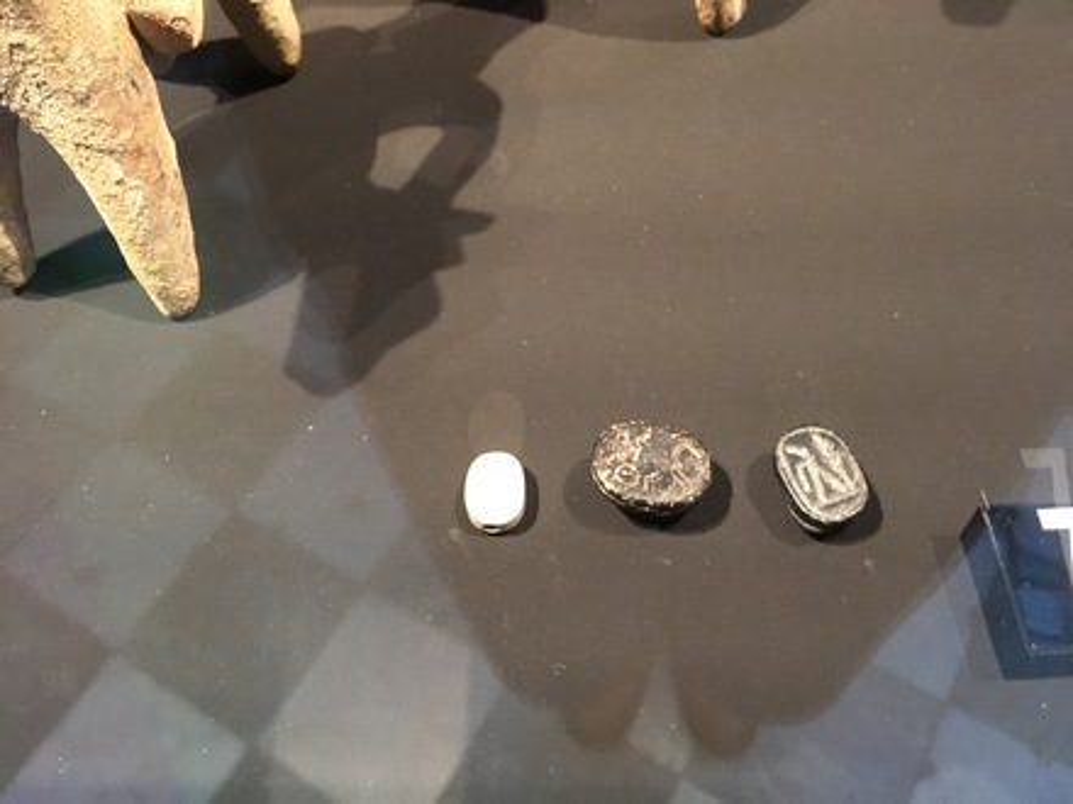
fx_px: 899
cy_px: 402
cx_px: 536
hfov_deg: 61.7
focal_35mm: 29
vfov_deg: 48.2
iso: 320
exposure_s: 1/17
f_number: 2.2
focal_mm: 4.15
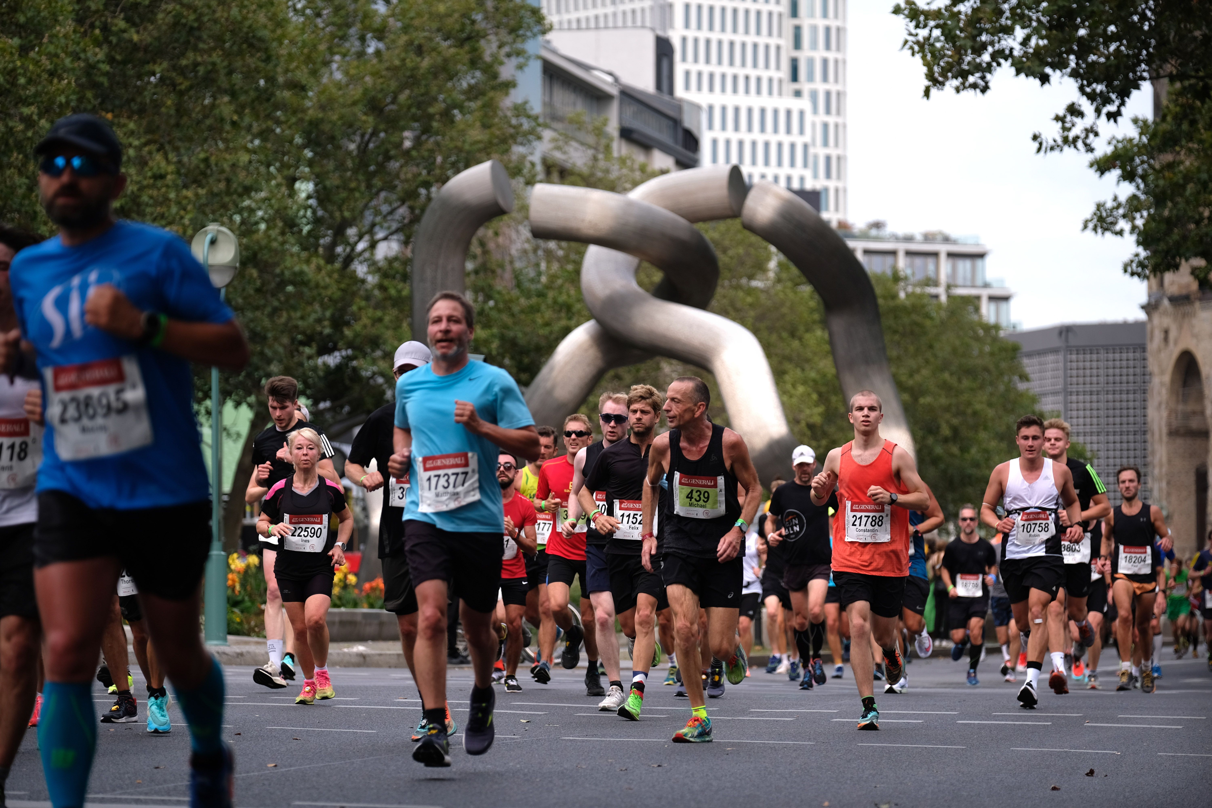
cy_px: 404
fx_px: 5353
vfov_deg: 8.6
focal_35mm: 159
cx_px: 606
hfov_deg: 12.9
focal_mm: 106
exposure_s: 1/600
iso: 100
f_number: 2.8
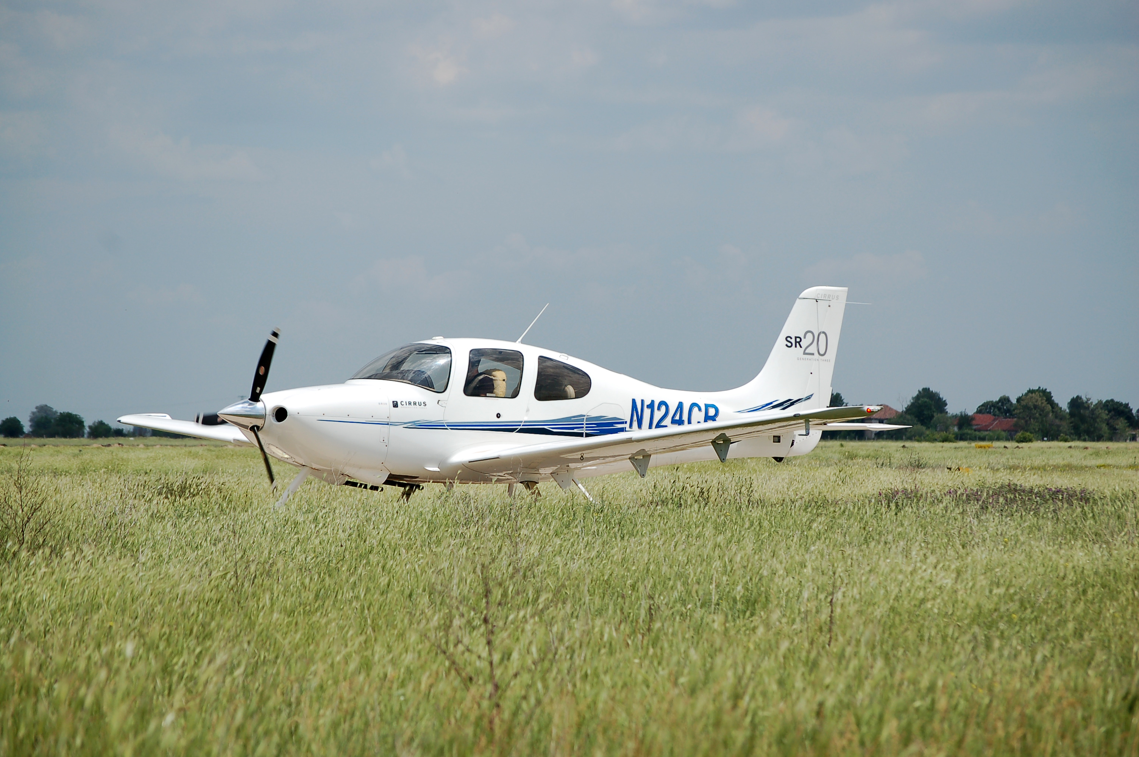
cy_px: 378
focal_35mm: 153
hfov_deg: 13.4
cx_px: 570
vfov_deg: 9.0
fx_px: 4836
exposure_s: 1/1600
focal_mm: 102
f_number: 6.3
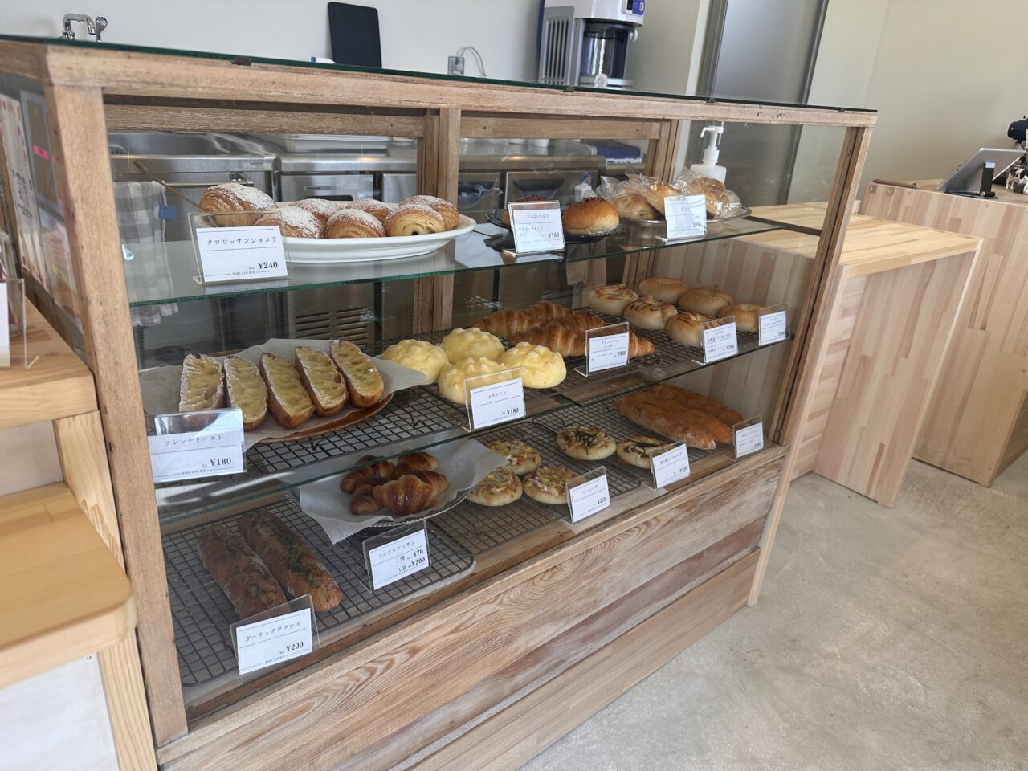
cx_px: 514
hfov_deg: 71.6
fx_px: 713
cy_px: 386
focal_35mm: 24
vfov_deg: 56.8
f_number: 1.78
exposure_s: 1/266
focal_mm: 6.86
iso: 80
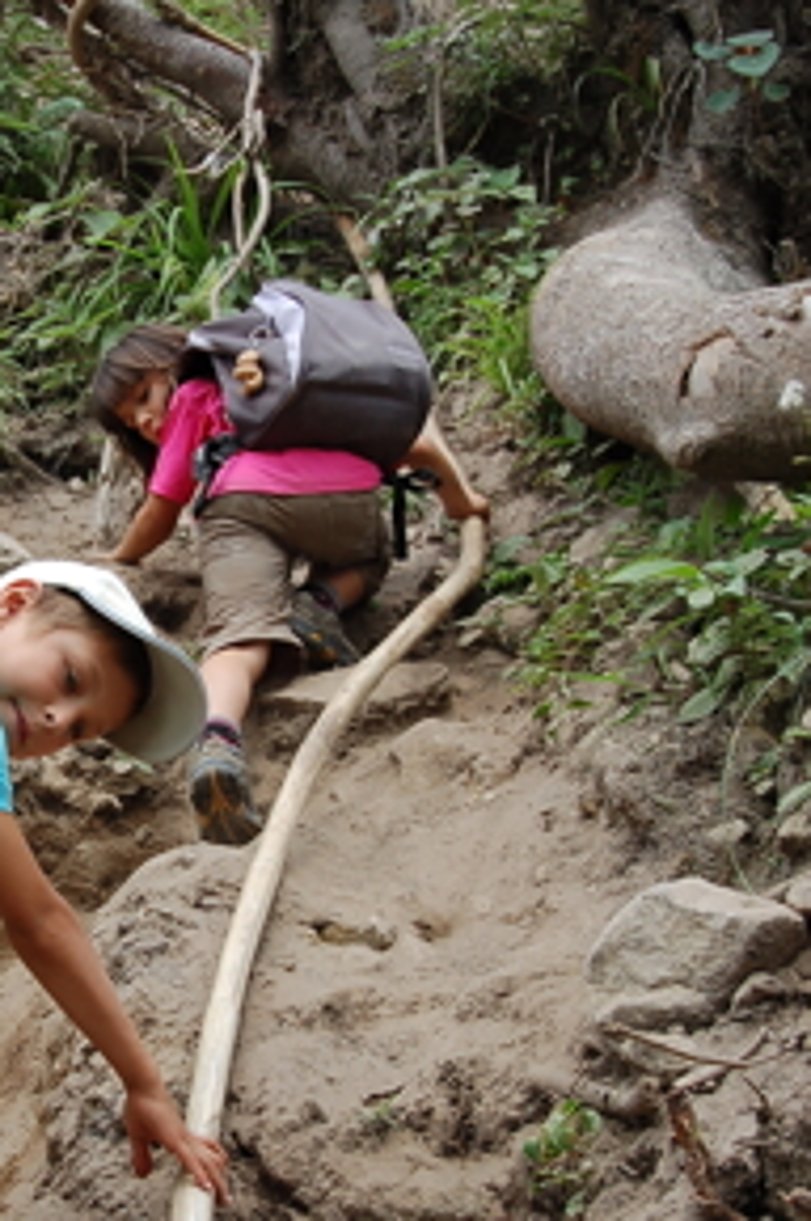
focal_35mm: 100
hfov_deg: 13.5
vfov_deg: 20.4
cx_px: 63
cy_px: 689
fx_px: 3385
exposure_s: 1/160
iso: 200
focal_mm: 35
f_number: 6.3
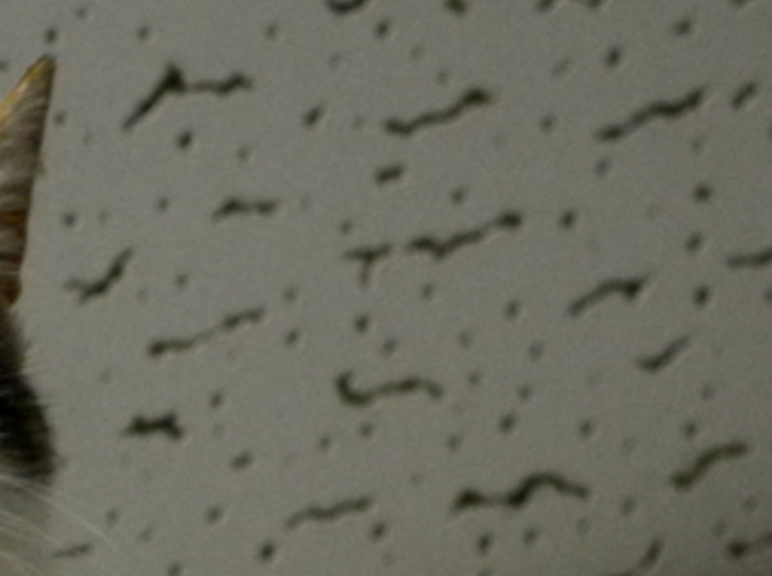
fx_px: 4966
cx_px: -290
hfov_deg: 8.7
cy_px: 966
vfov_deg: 6.5
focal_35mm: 223
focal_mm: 11.8
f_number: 3.5
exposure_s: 1/20
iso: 400
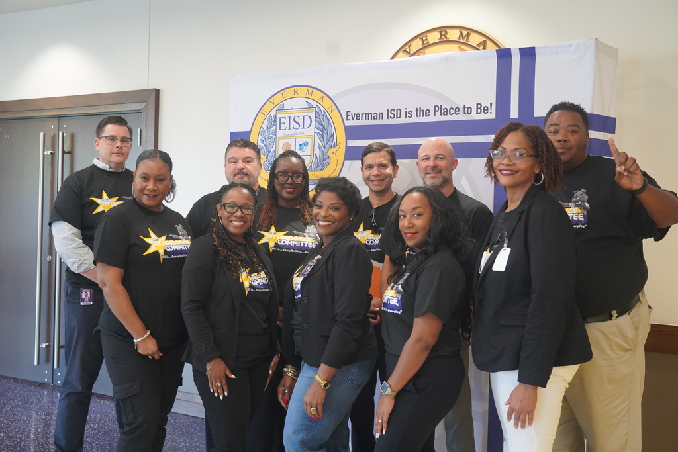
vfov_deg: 31.9
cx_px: 339
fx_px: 791
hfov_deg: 46.4
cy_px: 226
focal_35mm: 42
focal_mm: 42
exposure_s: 1/160
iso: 2000
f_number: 4
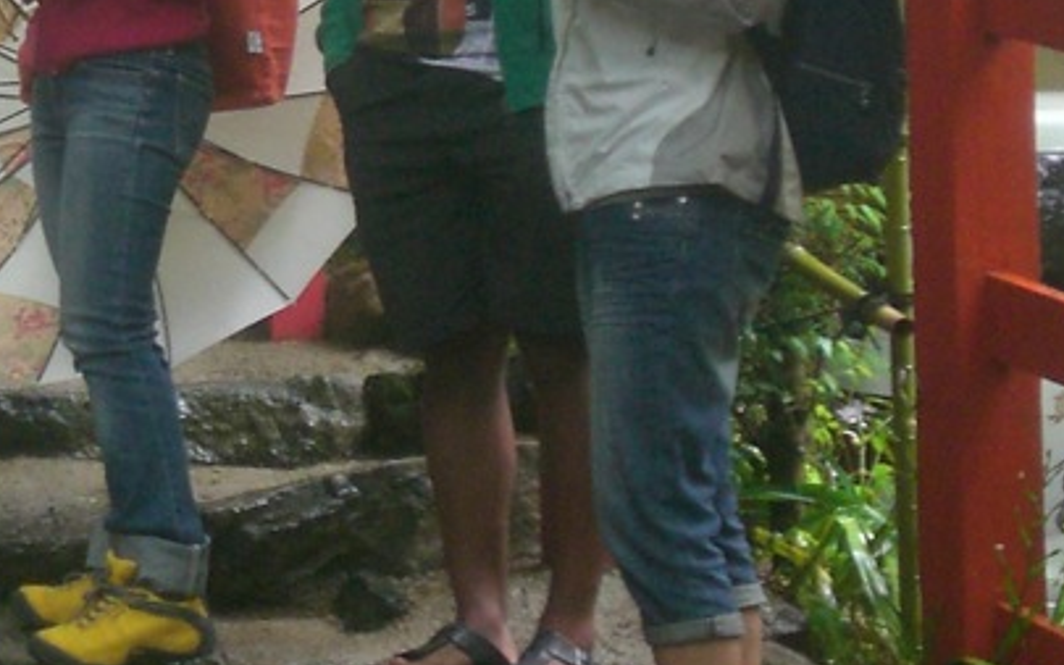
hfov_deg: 12.5
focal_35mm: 165
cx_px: 13
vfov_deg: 7.9
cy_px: -79
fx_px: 4784
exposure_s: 1/30
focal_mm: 10.4
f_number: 4
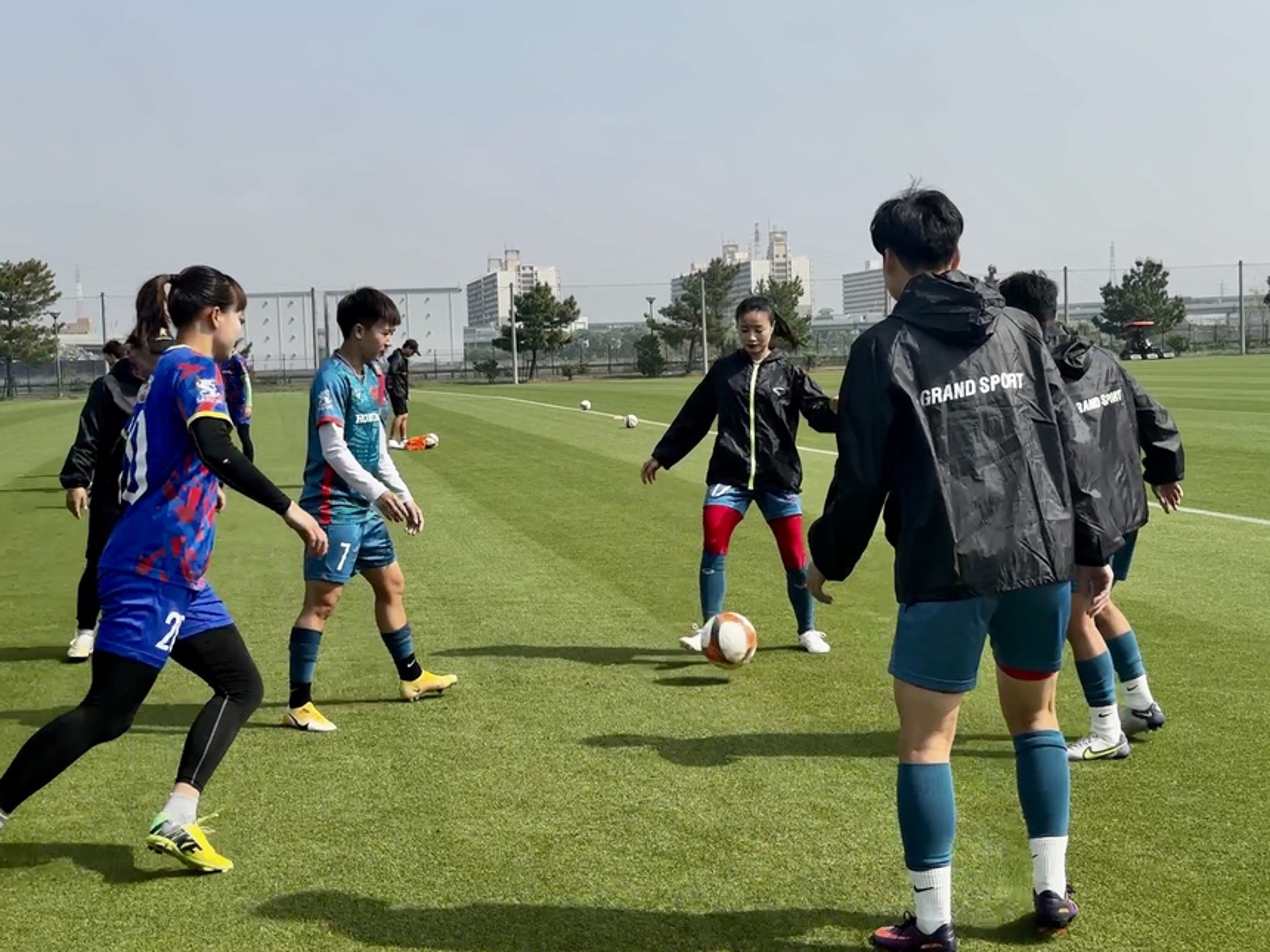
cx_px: 635
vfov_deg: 30.3
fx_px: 1761
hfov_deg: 39.7
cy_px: 476
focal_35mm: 48
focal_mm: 6.86
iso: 64
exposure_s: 1/3731
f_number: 1.78
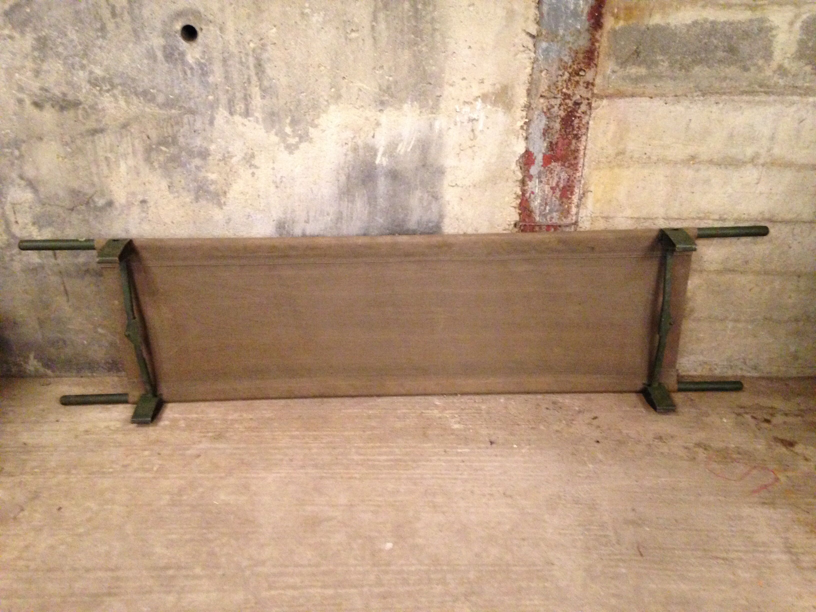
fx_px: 778
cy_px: 306
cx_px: 408
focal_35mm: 33
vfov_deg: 42.9
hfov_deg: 55.4
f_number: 2.4
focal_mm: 4.12
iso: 500
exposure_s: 1/15
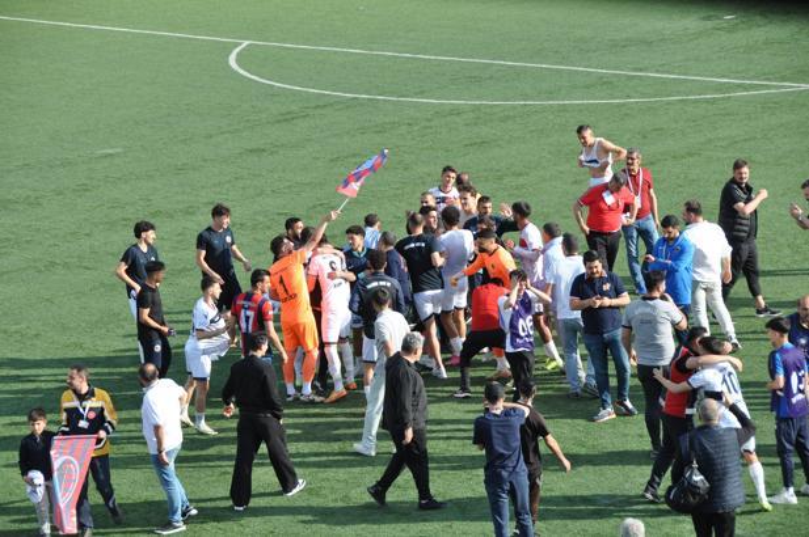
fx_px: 3536
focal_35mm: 158
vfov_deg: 8.7
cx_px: 404
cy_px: 268
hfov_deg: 13.1
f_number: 8
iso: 200
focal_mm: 105
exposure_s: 1/250
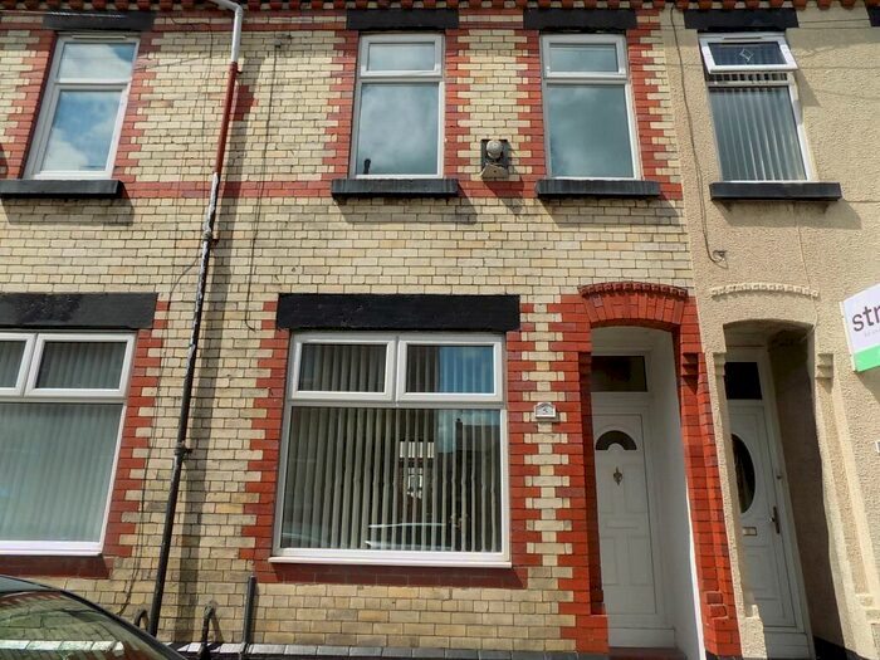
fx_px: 585
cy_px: 330
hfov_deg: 73.9
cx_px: 440
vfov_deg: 58.9
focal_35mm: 23
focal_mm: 4
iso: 80
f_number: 3.1
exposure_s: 1/1250
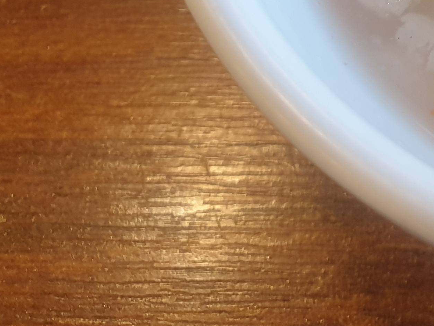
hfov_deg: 19.8
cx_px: 672
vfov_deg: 16.0
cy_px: -179
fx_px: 1053
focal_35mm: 84
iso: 100
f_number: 2.4
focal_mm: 4.3
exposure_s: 1/60
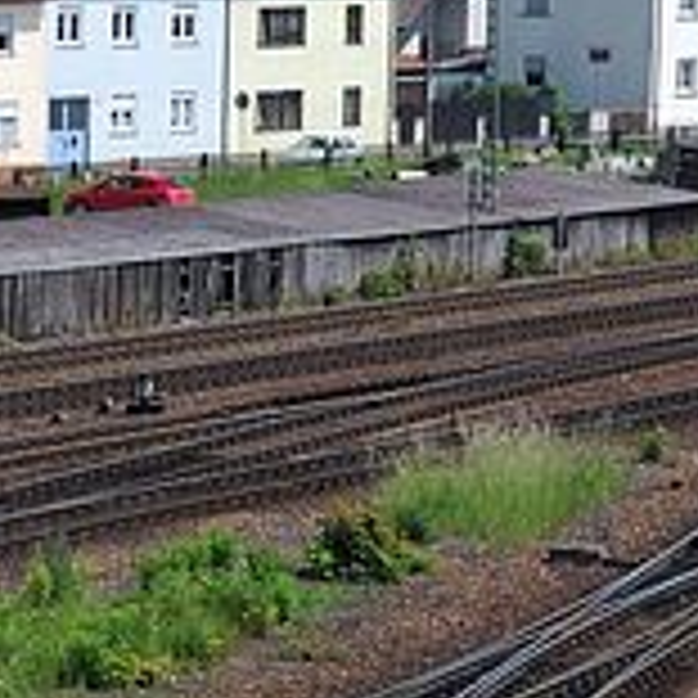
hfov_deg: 6.5
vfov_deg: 6.4
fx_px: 6137
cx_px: -135
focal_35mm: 269
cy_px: 950
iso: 200
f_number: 9
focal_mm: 32
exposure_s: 1/500
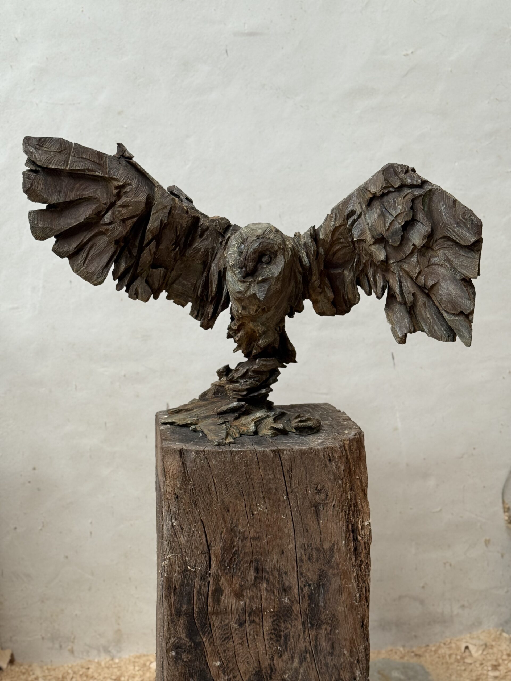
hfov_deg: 30.3
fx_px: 945
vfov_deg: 39.7
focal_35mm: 48
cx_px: 256
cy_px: 340
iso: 100
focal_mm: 6.76
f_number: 1.78
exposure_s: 1/60
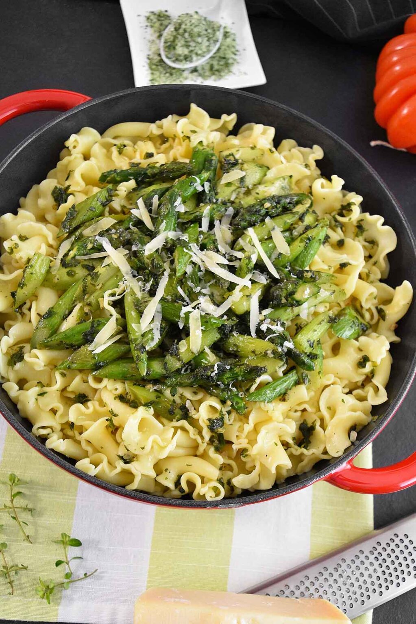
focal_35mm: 30
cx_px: 208
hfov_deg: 43.6
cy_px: 312
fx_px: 520
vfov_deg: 61.9
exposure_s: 1/40
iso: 1600
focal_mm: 20
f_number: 3.5
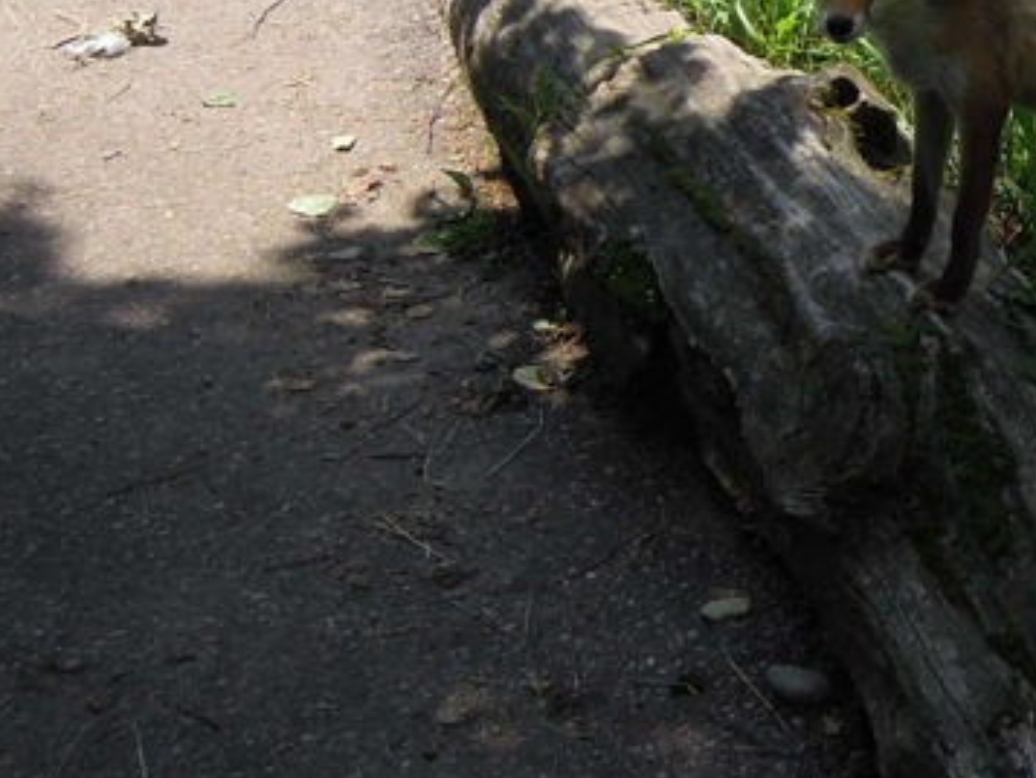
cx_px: 1187
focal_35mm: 98
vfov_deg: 14.6
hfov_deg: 19.1
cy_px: -189
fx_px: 2934
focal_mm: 6.3
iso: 160
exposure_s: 1/1250
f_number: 3.2
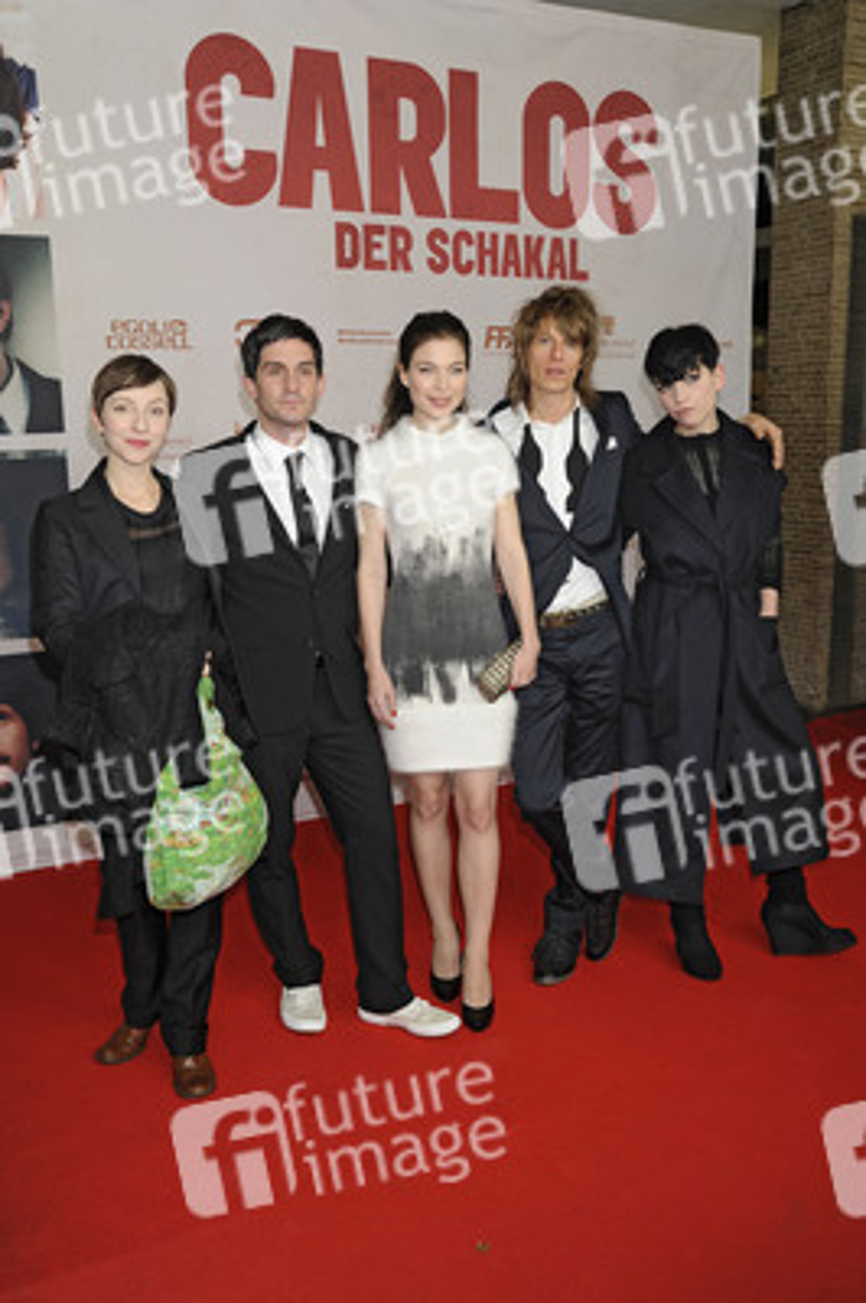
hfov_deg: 42.3
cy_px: 652
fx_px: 1120
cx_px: 433
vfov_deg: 60.3
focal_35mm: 31
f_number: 5.6
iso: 500
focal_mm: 31
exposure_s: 1/125
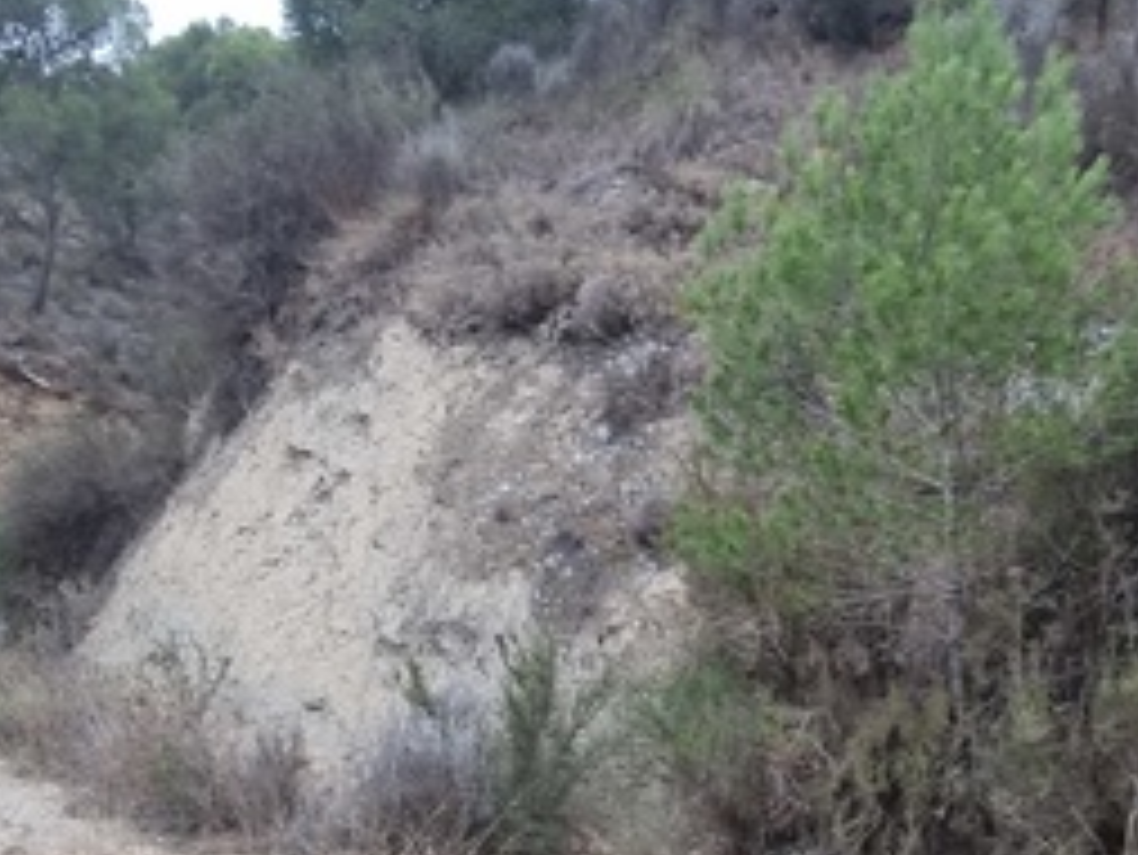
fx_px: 1217
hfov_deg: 50.1
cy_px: 868
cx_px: 567
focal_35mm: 37
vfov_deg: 34.9
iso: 50
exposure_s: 1/280
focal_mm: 2.2
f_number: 2.2
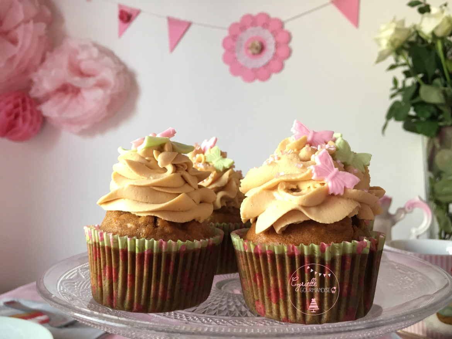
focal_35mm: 29
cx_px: 226
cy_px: 170
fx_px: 379
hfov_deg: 61.6
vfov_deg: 48.2
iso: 100
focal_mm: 4.15
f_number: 2.2
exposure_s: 1/33
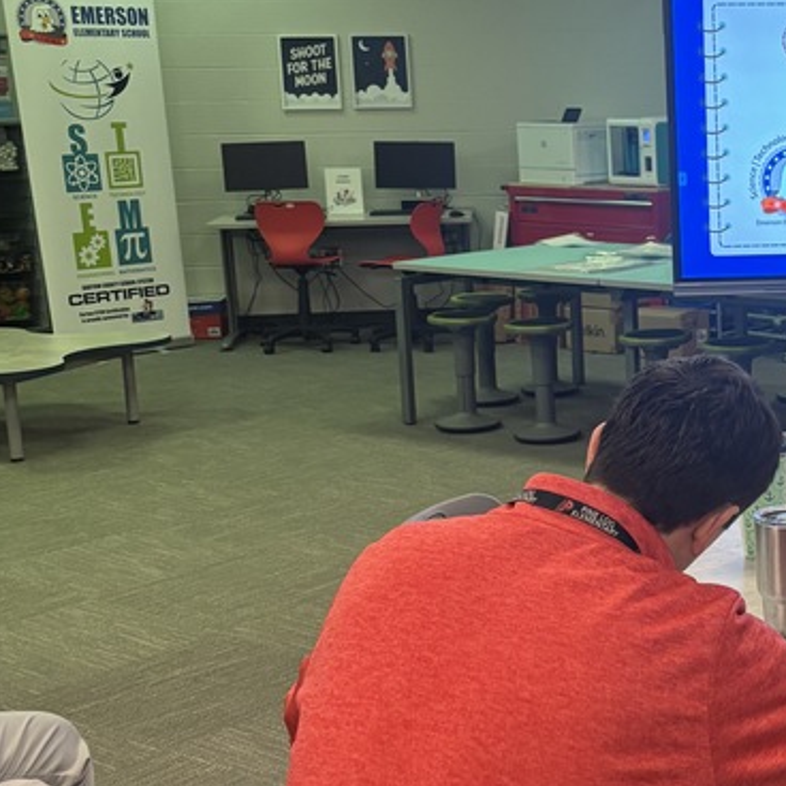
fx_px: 1644
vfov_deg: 26.9
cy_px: 427
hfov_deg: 25.4
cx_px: 812
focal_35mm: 64
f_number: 1.6
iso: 160
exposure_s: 1/60
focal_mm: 5.96
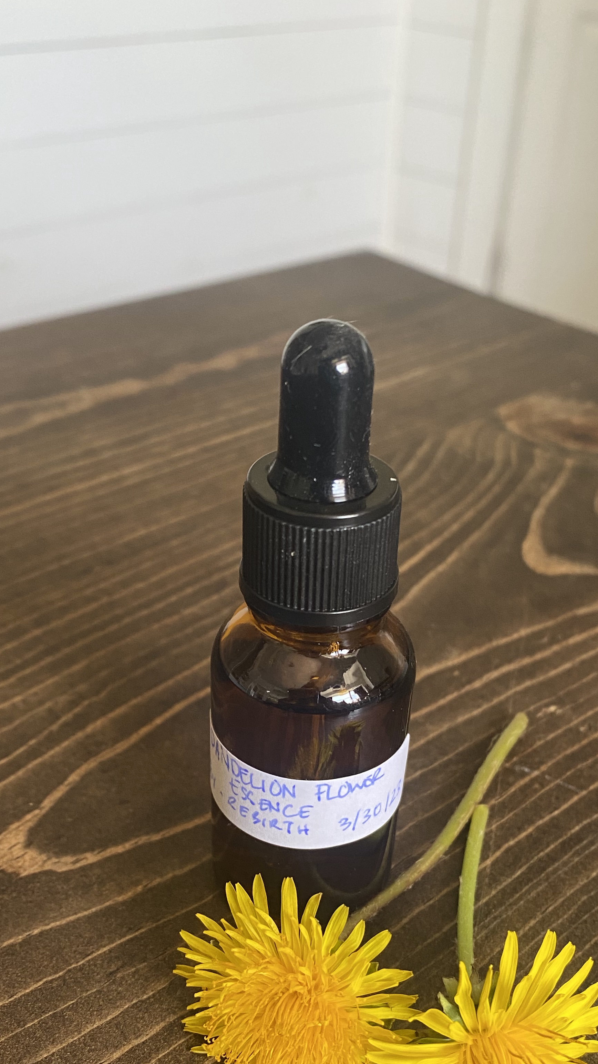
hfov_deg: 32.0
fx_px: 1043
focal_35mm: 37
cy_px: 643
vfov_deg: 53.6
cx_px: 323
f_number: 1.8
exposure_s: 1/60
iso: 200
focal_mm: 4.25
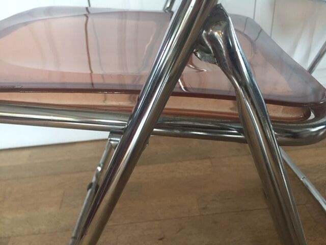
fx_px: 273
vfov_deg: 48.2
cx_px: 163
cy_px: 122
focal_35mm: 29
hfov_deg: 61.7
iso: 125
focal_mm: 4.15
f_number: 2.2
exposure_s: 1/33
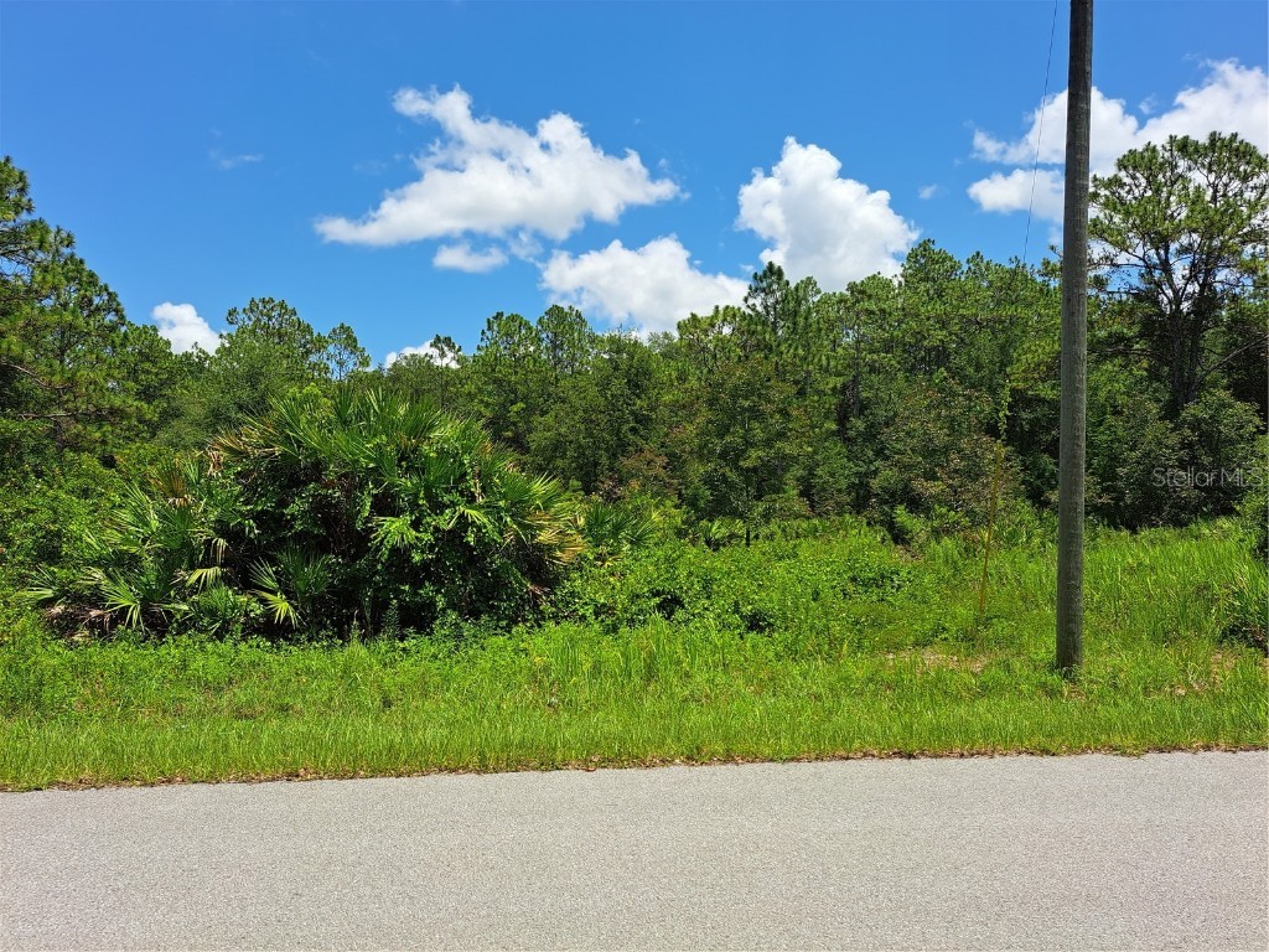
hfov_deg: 71.6
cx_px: 634
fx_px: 880
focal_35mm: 24
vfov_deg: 56.8
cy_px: 476
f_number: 1.8
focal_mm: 5.23
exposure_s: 1/1647
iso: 50
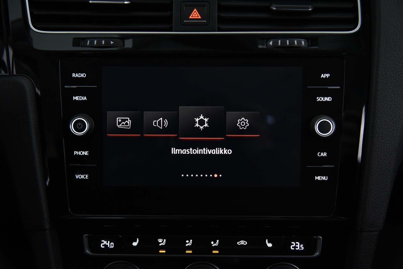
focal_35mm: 44
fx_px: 493
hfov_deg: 44.5
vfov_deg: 30.5
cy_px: 134
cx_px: 202
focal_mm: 44
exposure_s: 1/50
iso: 4000
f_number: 4
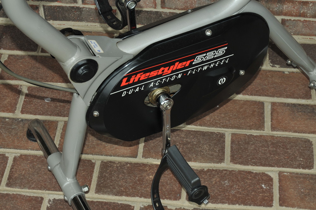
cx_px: 158
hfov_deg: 27.0
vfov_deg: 18.1
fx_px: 657
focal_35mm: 75
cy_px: 105
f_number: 11
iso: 250
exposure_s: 1/80
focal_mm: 50
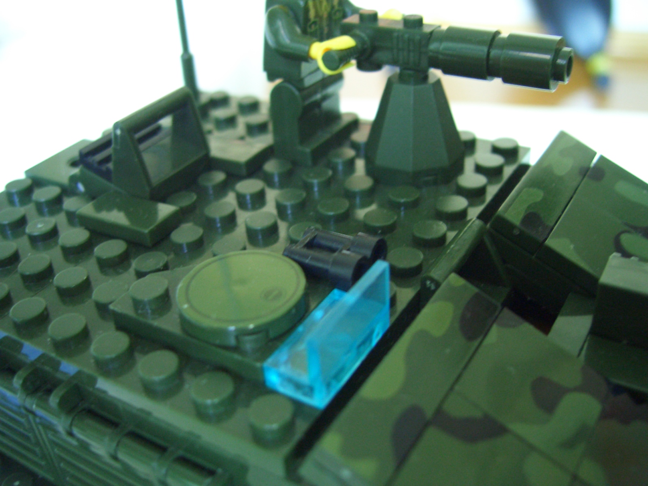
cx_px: 324
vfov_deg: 36.8
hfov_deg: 47.9
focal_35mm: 39
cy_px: 243
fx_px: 730
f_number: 2.8
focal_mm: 8
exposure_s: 1/8
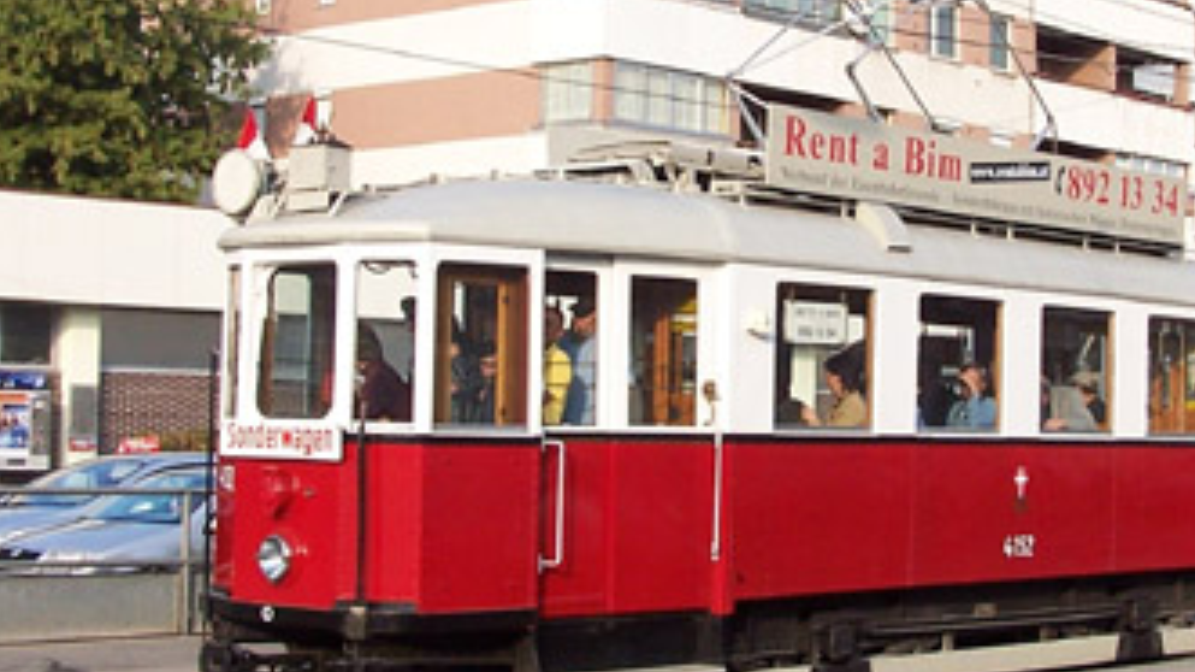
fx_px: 2376
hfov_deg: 28.1
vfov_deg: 16.1
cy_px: 278
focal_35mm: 75
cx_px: 783
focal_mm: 6.3
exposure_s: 1/250
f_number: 4.5
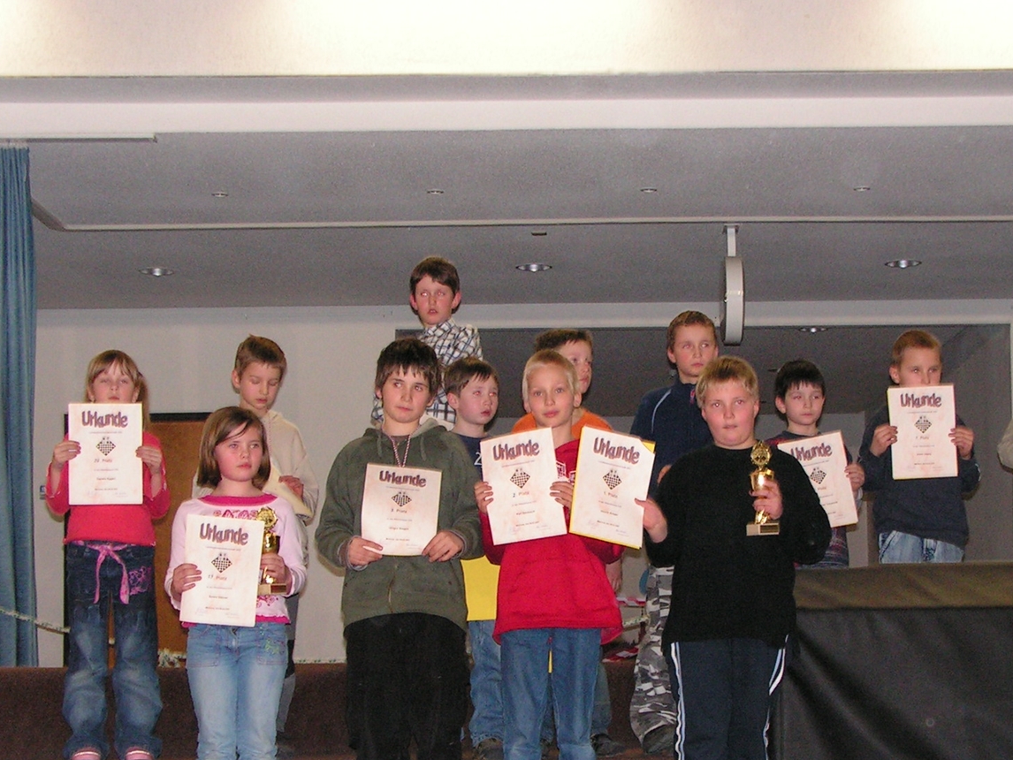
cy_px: 525
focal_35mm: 67
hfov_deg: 28.9
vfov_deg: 21.8
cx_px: 598
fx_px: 1961
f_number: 3.2
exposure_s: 1/40
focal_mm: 8.1
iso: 200
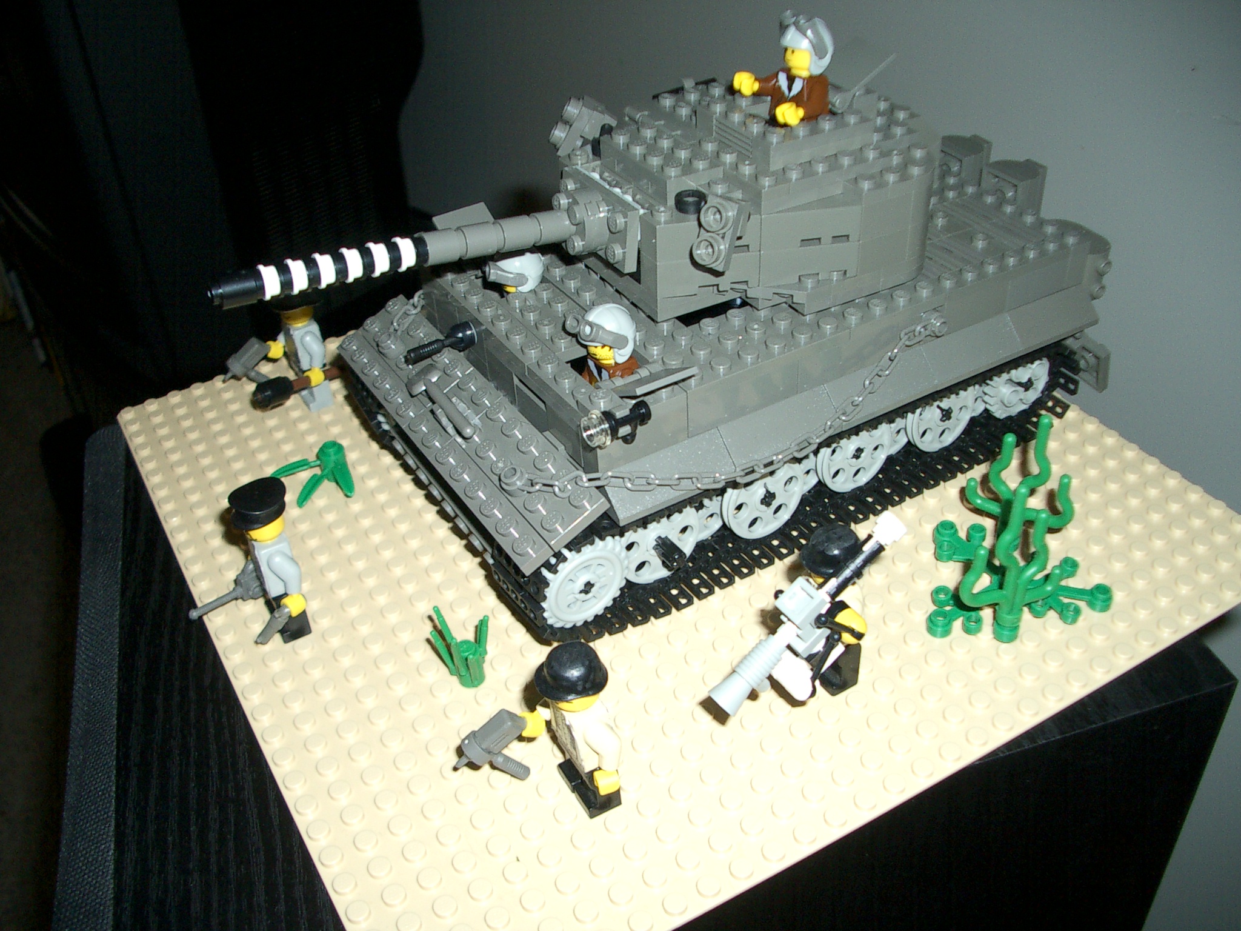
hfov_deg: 52.6
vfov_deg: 40.7
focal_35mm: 35
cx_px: 620
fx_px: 1255
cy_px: 466
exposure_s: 1/40
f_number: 2.6
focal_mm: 5.8
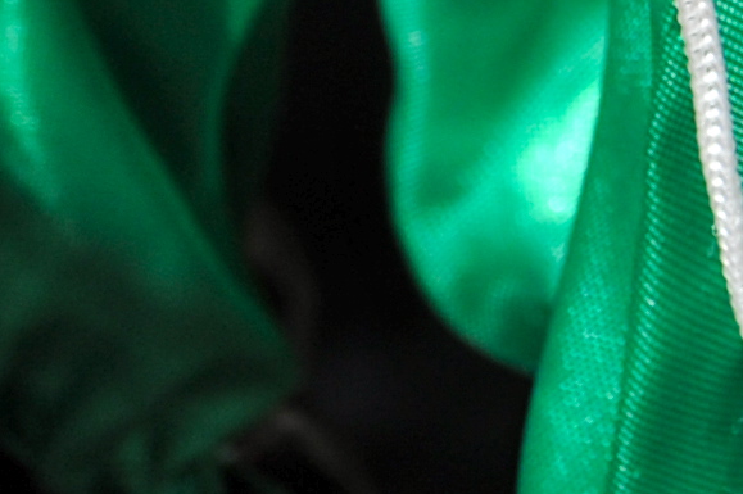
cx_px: 2433
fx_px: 18951
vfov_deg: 1.5
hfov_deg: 2.2
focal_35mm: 919
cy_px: -721
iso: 400
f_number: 13
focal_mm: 125
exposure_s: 1/640
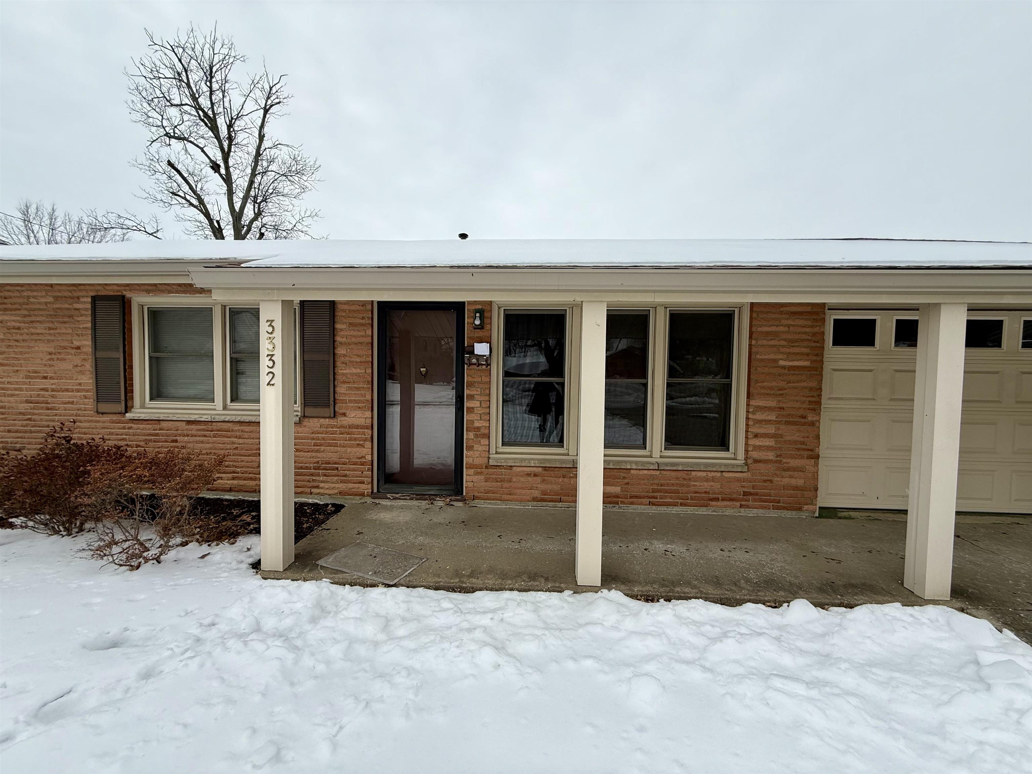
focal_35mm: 14
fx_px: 417
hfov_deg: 102.1
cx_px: 516
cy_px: 387
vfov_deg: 85.7
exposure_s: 1/1312
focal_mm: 2.22
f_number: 2.2
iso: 64
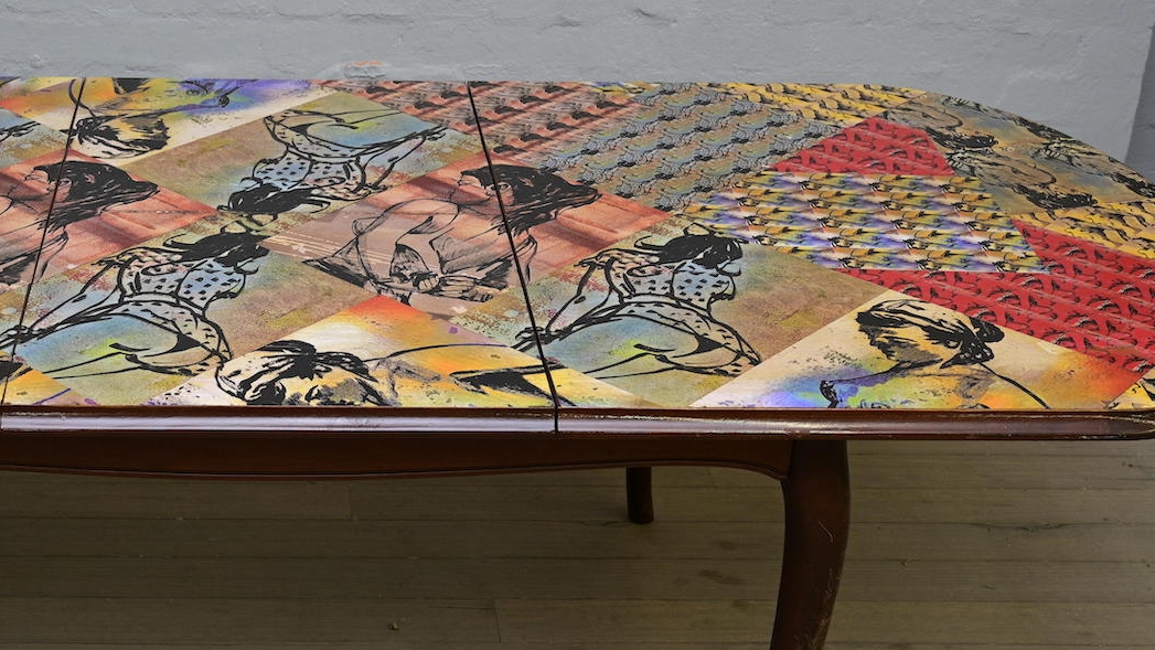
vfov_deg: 19.1
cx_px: 307
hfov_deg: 32.8
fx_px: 1929
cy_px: 293
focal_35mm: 63
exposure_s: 1/60
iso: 640
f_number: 4.5
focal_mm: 31.5
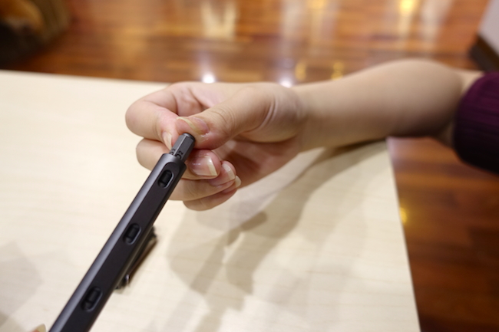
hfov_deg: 73.8
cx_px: 250
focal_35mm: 24
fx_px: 333
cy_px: 166
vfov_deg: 53.1
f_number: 2.2
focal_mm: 8.8
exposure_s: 1/30
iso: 200
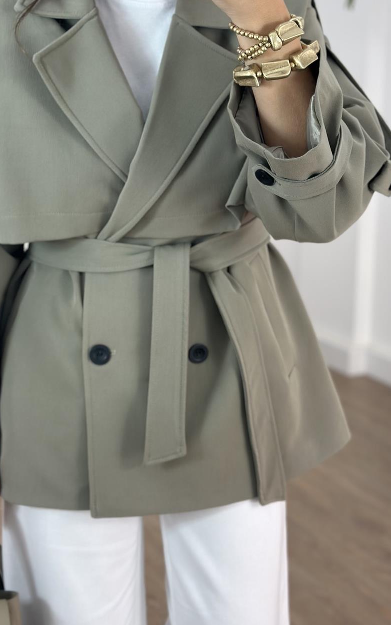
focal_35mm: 65
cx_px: 168
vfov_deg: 31.5
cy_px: 260
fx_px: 1108
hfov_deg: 20.0
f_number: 1.78
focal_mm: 6.86
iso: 80
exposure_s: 1/211
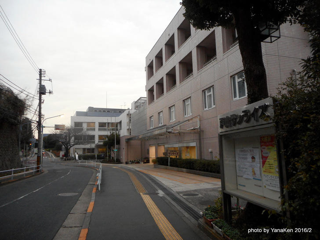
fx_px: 231
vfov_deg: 54.9
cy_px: 120
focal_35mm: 25
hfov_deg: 69.4
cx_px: 160
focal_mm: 4.5
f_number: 3.7
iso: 250
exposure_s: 1/30
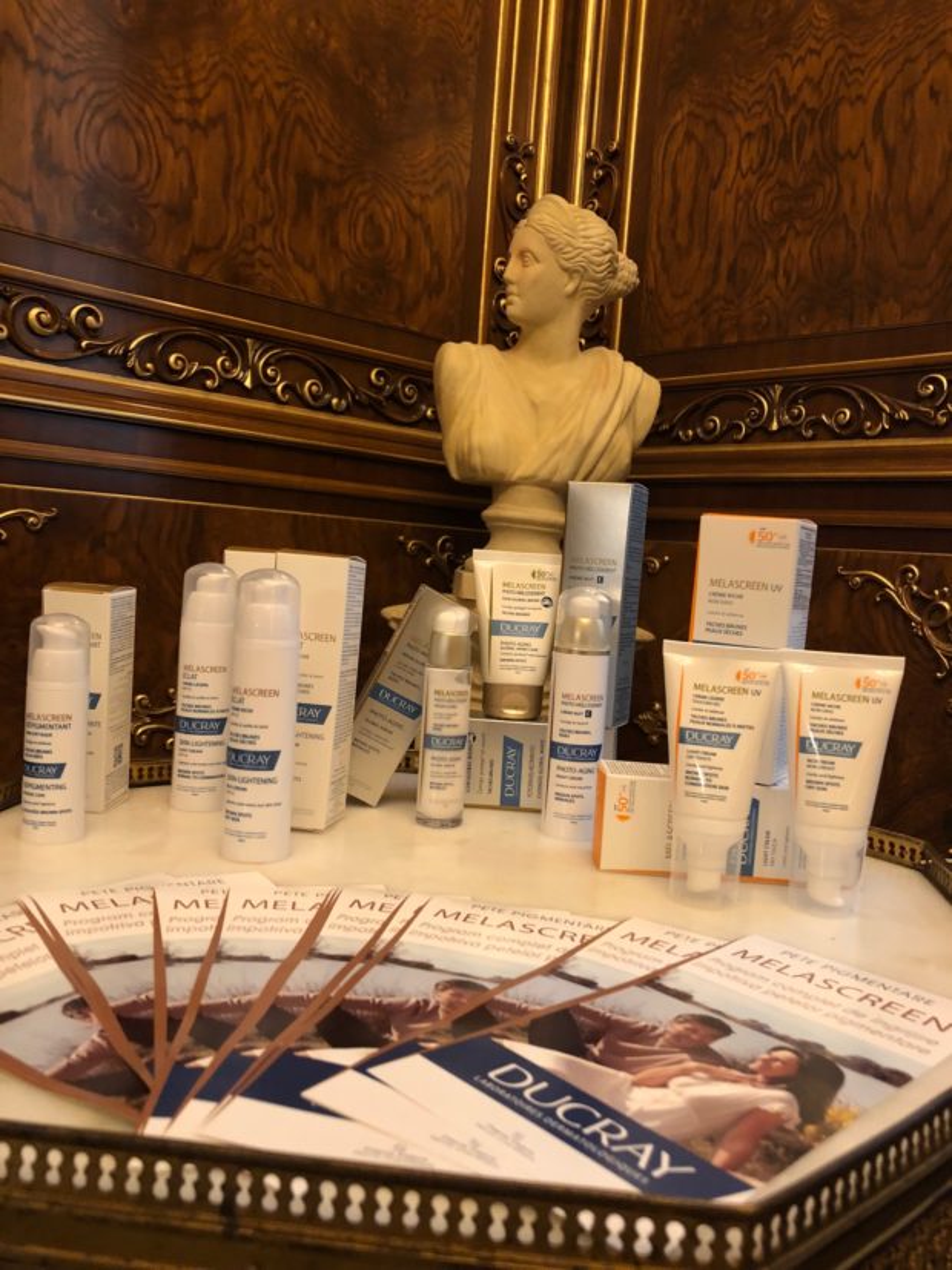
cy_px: 635
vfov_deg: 63.5
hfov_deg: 49.7
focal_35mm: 28
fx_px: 1027
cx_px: 476
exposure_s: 1/11
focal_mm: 3.99
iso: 100
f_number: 1.8
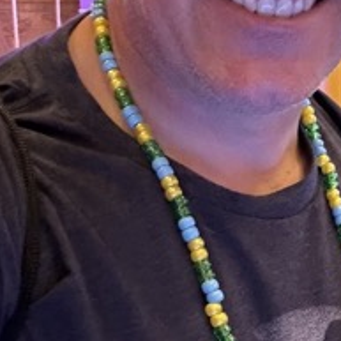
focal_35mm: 88
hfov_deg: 18.7
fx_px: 981
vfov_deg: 19.7
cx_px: 410
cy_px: 145
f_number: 1.9
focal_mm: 2.69
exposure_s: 1/20
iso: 500
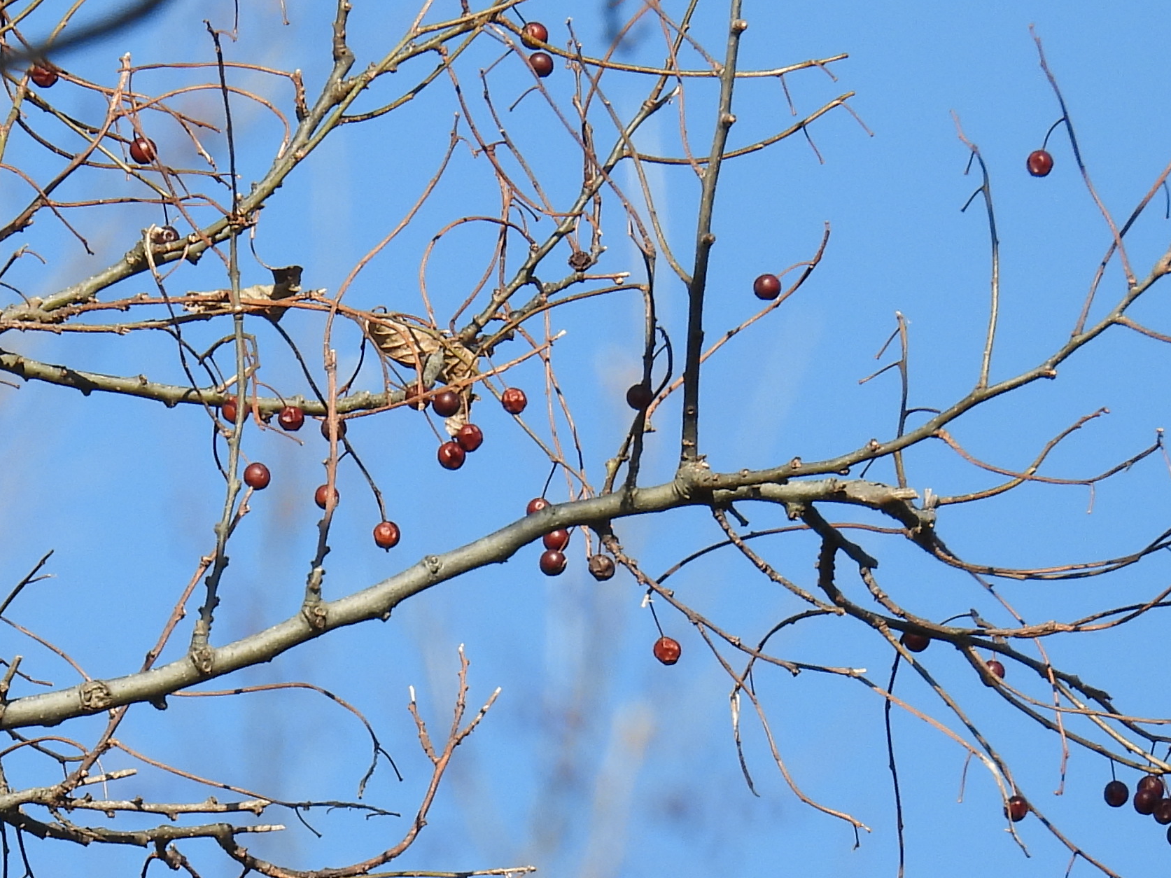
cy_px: 945
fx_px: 74542
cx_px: -169
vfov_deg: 0.7
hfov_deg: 0.9
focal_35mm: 2204
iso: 100
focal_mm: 143
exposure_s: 1/500
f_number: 5.6
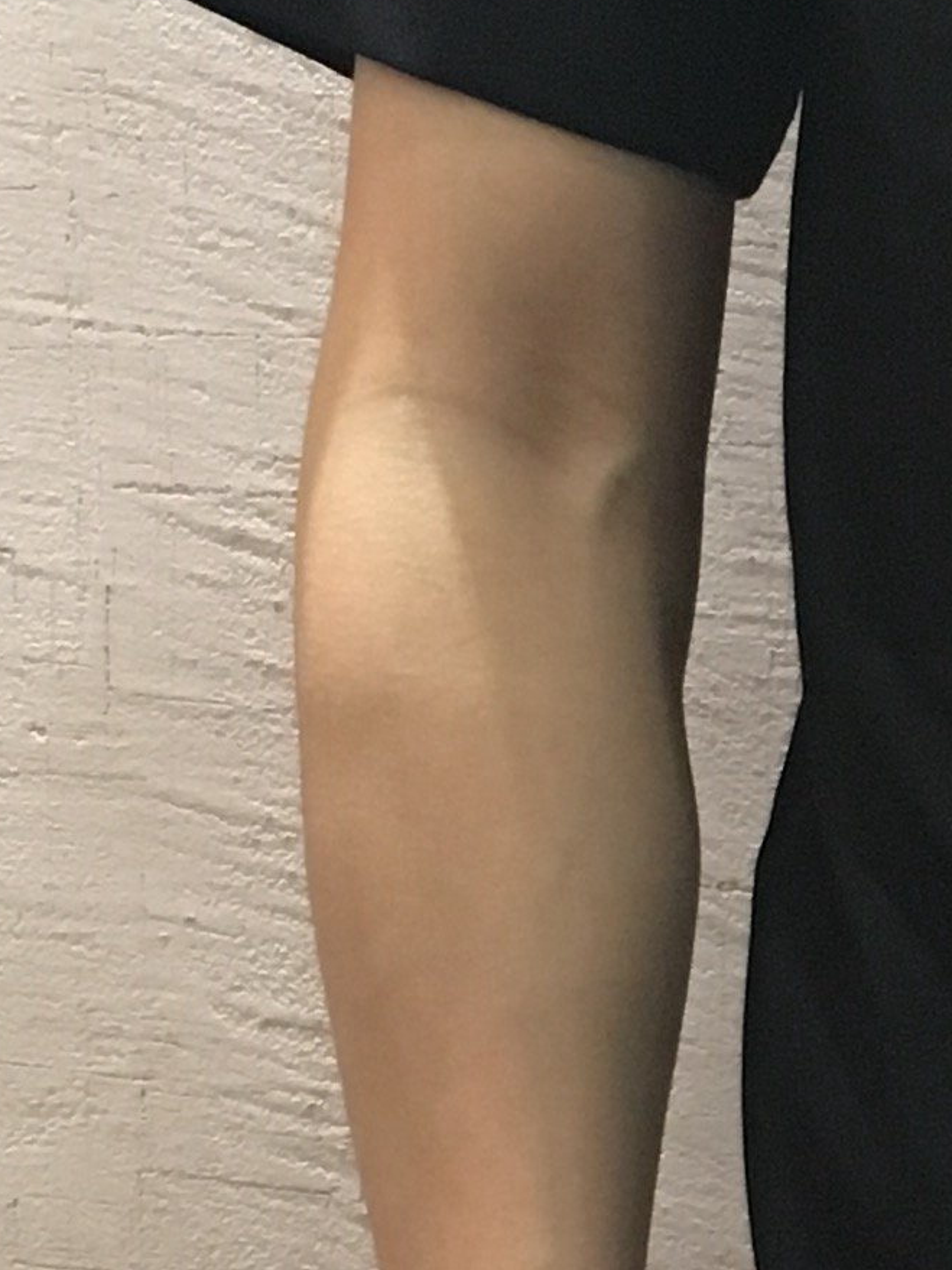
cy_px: 1111
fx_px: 4878
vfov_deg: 14.7
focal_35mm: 133
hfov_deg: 10.5
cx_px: 1683
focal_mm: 4.15
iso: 200
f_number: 2.2
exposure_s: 1/25
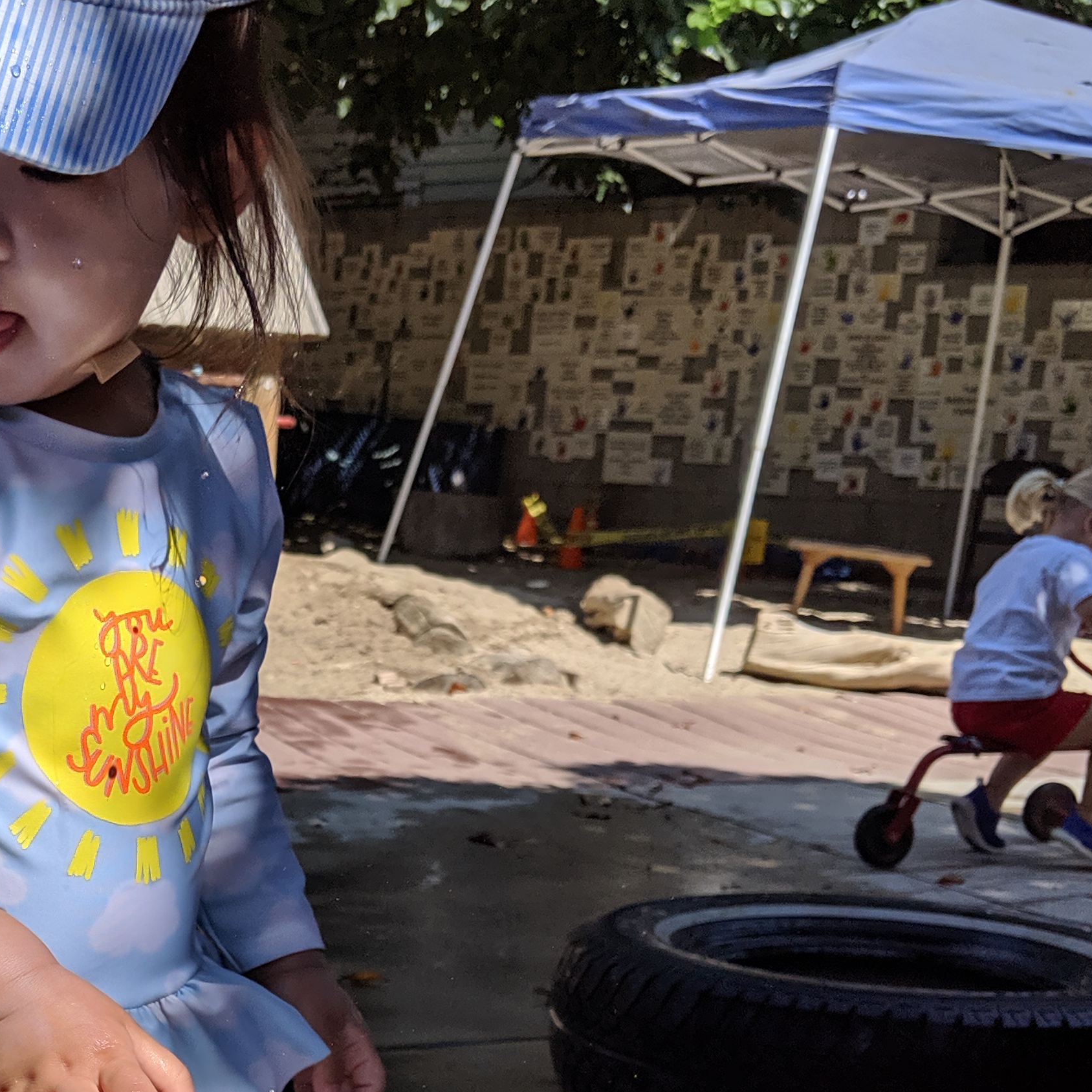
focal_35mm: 57
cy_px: 972
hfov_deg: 29.2
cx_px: 183
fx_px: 2034
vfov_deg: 28.9
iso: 60
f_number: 1.8
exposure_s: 1/4695
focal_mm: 4.44
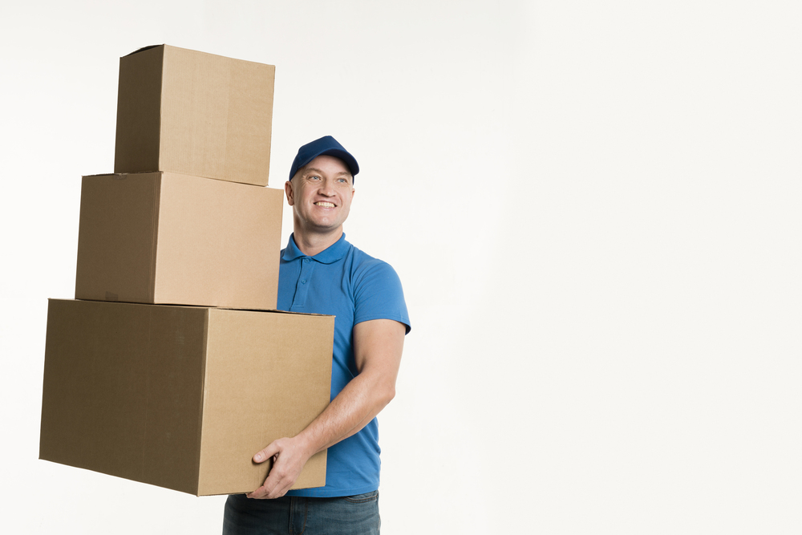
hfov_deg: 36.2
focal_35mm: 55
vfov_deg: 24.6
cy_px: 268
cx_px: 401
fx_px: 1225
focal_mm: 55
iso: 100
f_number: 7.1
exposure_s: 1/125
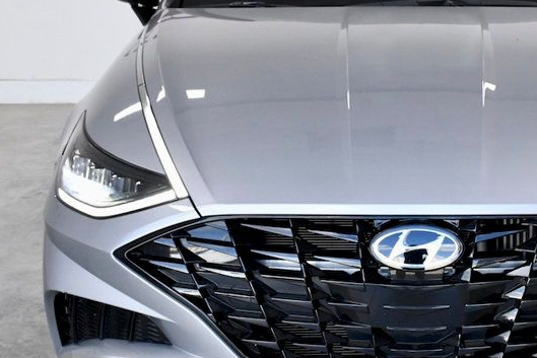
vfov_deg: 14.7
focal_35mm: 93
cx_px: 429
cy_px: 131
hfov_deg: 21.6
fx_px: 1388
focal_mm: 32
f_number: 10
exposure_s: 1/400
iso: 2500
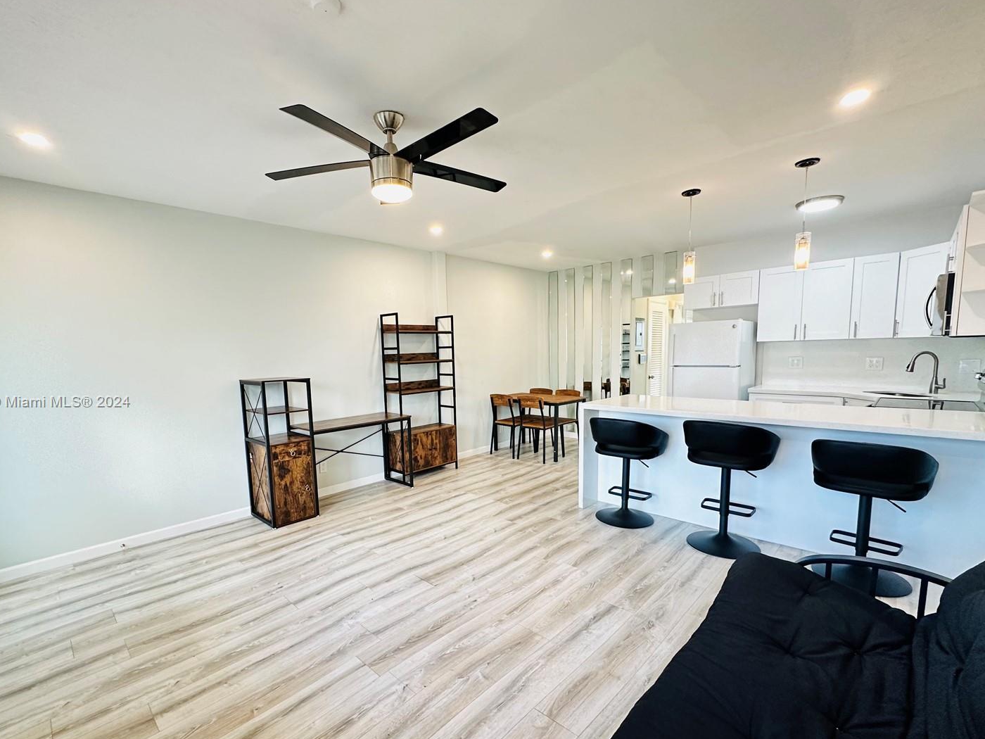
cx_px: 467
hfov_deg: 94.4
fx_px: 455
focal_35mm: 16
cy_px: 403
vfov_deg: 77.9
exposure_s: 1/60
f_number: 2.2
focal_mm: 2.22
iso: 320
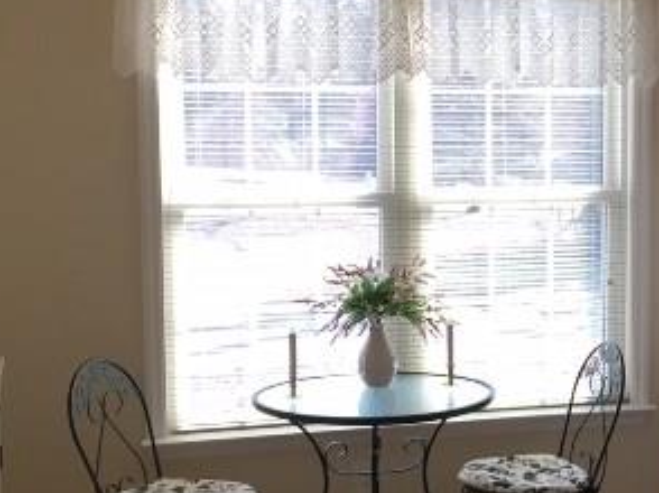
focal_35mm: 79
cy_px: 258
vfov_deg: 18.6
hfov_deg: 23.6
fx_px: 1503
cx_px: 679
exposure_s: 1/120
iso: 32
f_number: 2.2
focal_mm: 4.15
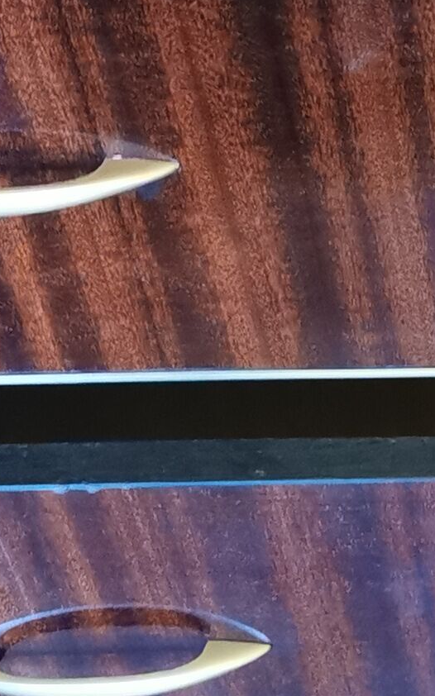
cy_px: 558
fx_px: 2353
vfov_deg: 16.7
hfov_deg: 9.4
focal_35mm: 124
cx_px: 1059
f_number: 1.6
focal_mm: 5.56
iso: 500
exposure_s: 1/30
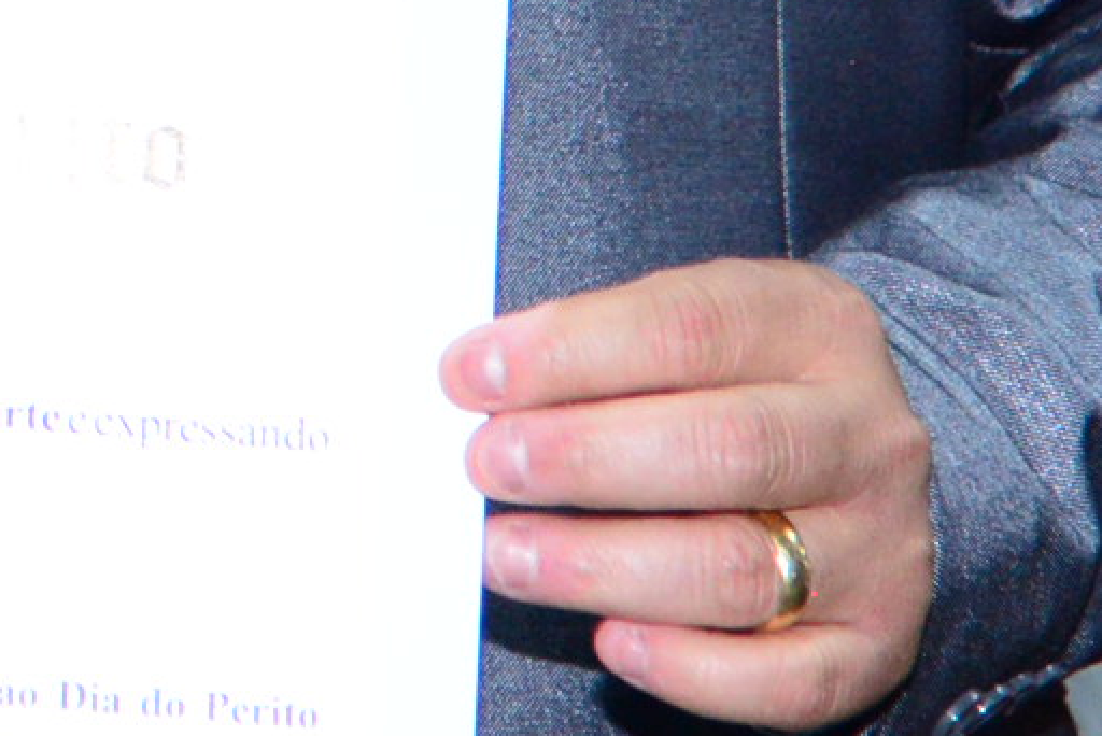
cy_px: -730
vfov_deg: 2.8
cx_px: -848
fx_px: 14762
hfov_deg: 4.2
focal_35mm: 482
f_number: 4
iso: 2500
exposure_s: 1/125
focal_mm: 82
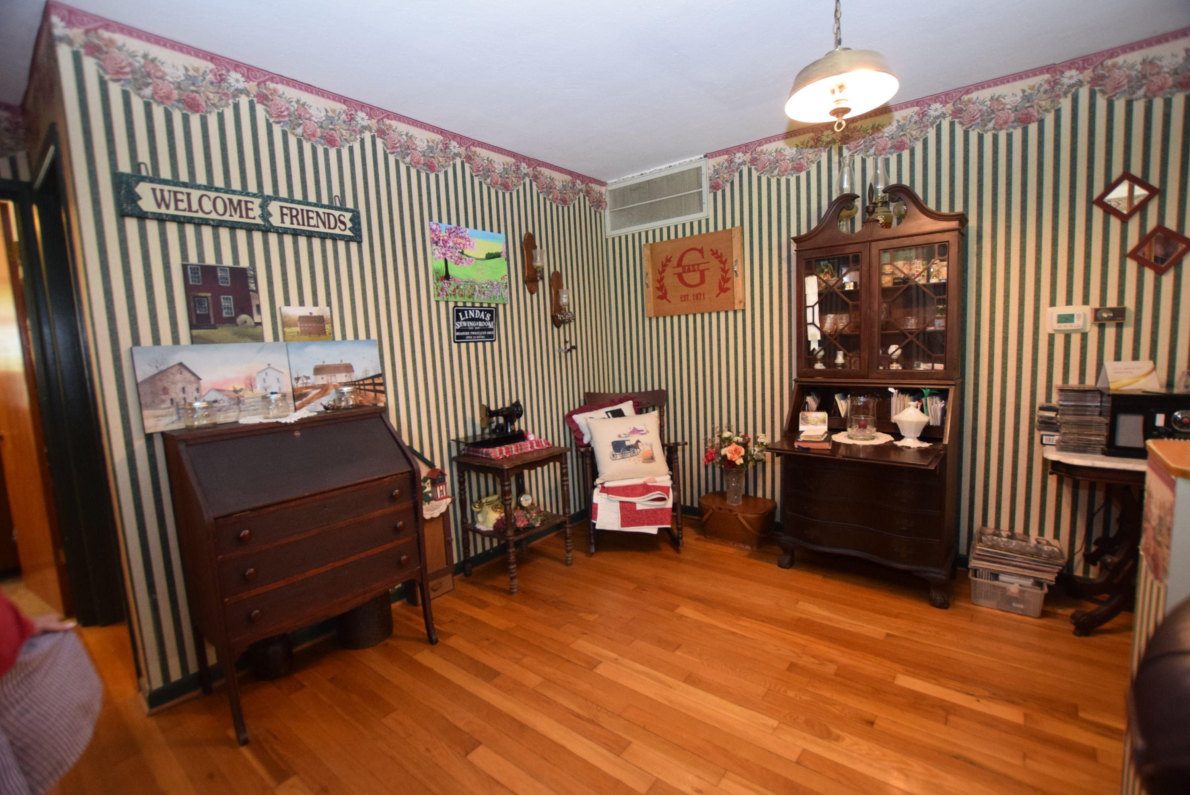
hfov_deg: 100.3
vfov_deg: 77.4
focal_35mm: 15
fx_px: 496
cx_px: 595
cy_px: 398
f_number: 3.5
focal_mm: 10
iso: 1800
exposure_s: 1/60
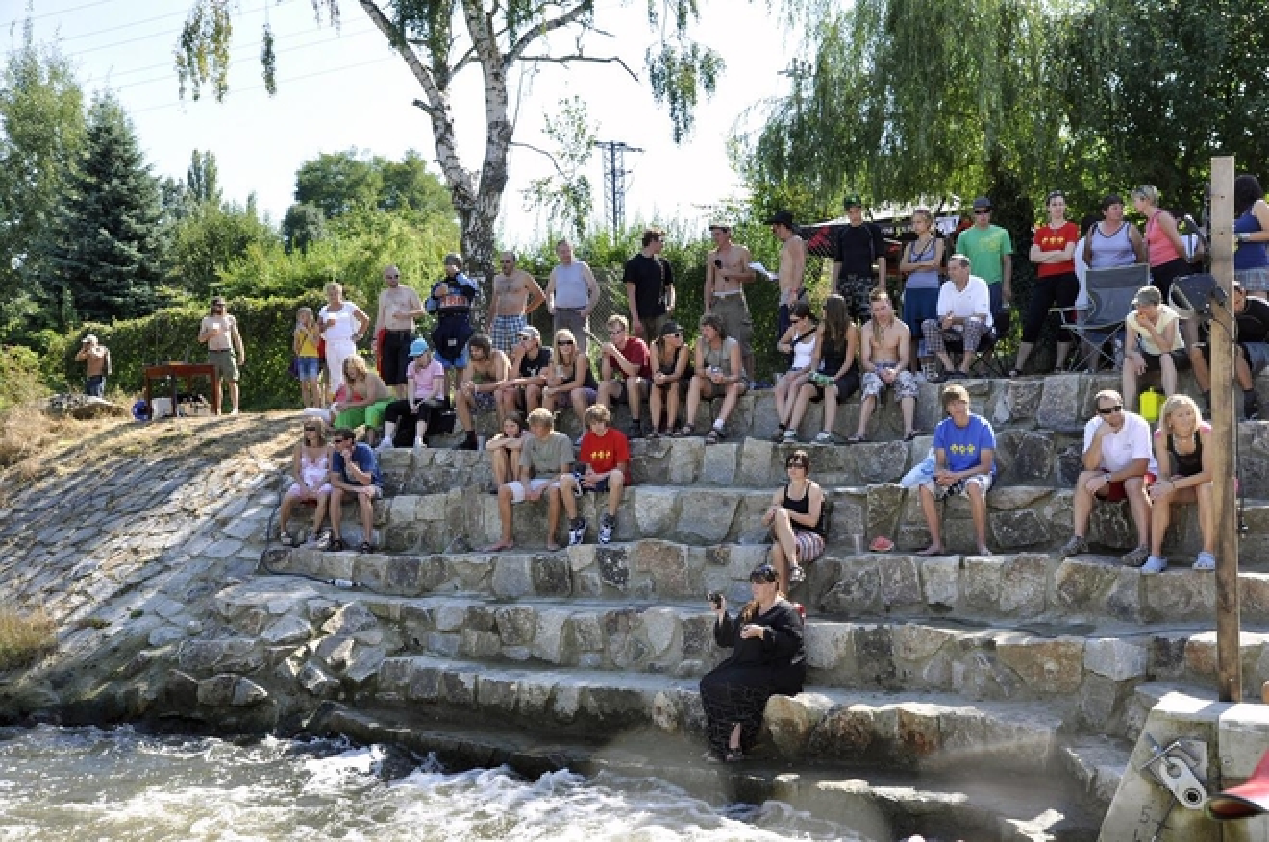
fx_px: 1267
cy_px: 421
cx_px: 634
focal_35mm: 36
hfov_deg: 53.2
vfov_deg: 36.8
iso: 200
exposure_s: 1/250
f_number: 6.3
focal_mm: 24
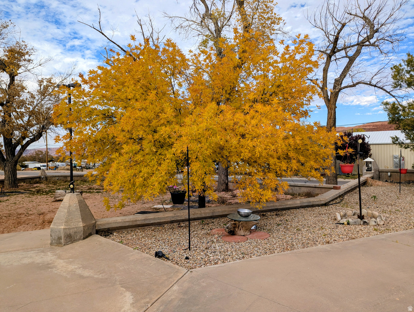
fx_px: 287
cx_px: 207
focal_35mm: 24
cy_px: 156
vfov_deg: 56.9
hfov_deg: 71.5
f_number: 1.85
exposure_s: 1/1664
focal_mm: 6.81
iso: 47
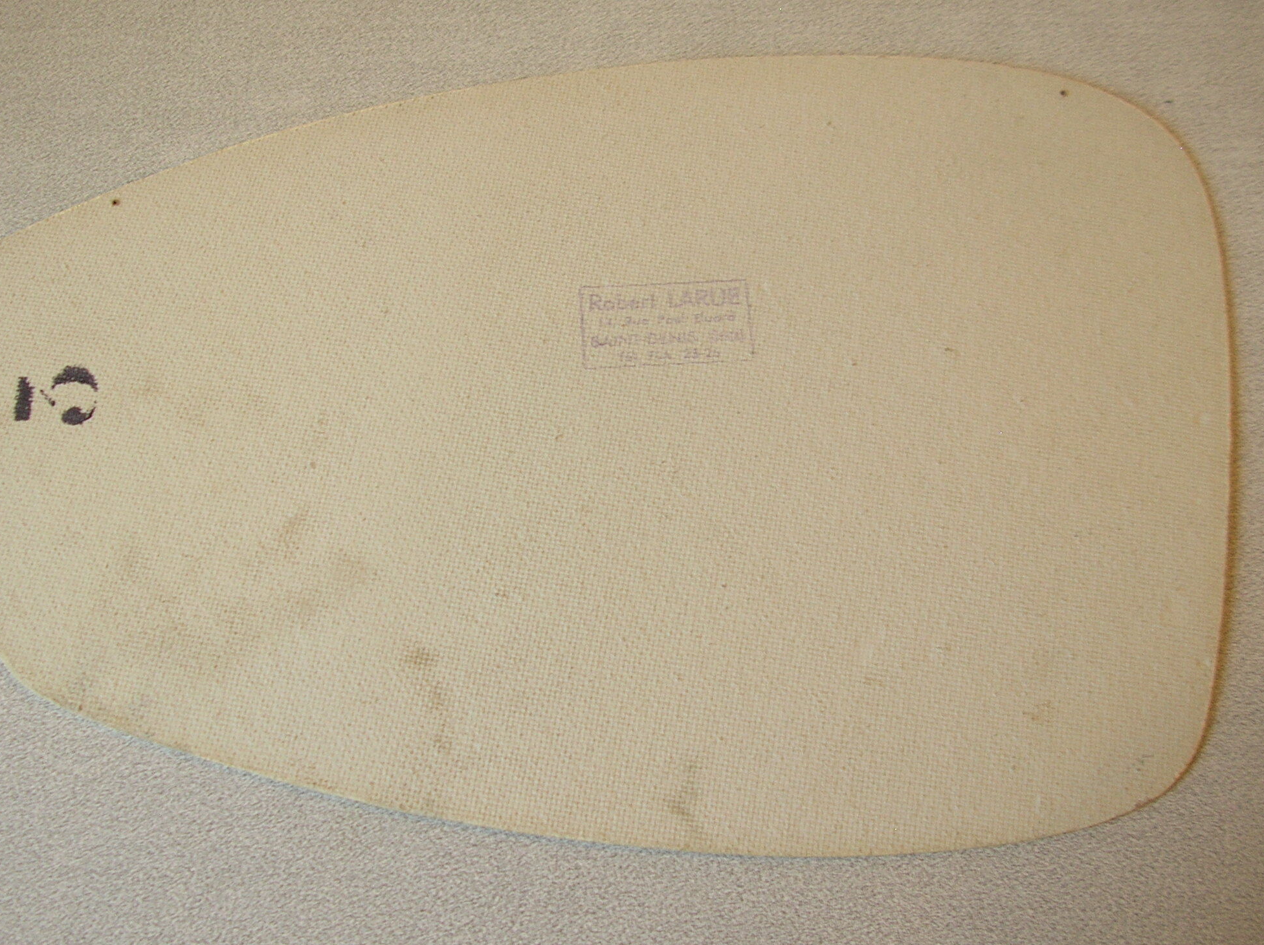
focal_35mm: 41
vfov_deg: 35.1
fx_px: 1496
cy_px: 424
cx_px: 608
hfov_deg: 45.8
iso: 73
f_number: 2.8
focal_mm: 5.8
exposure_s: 1/5.2
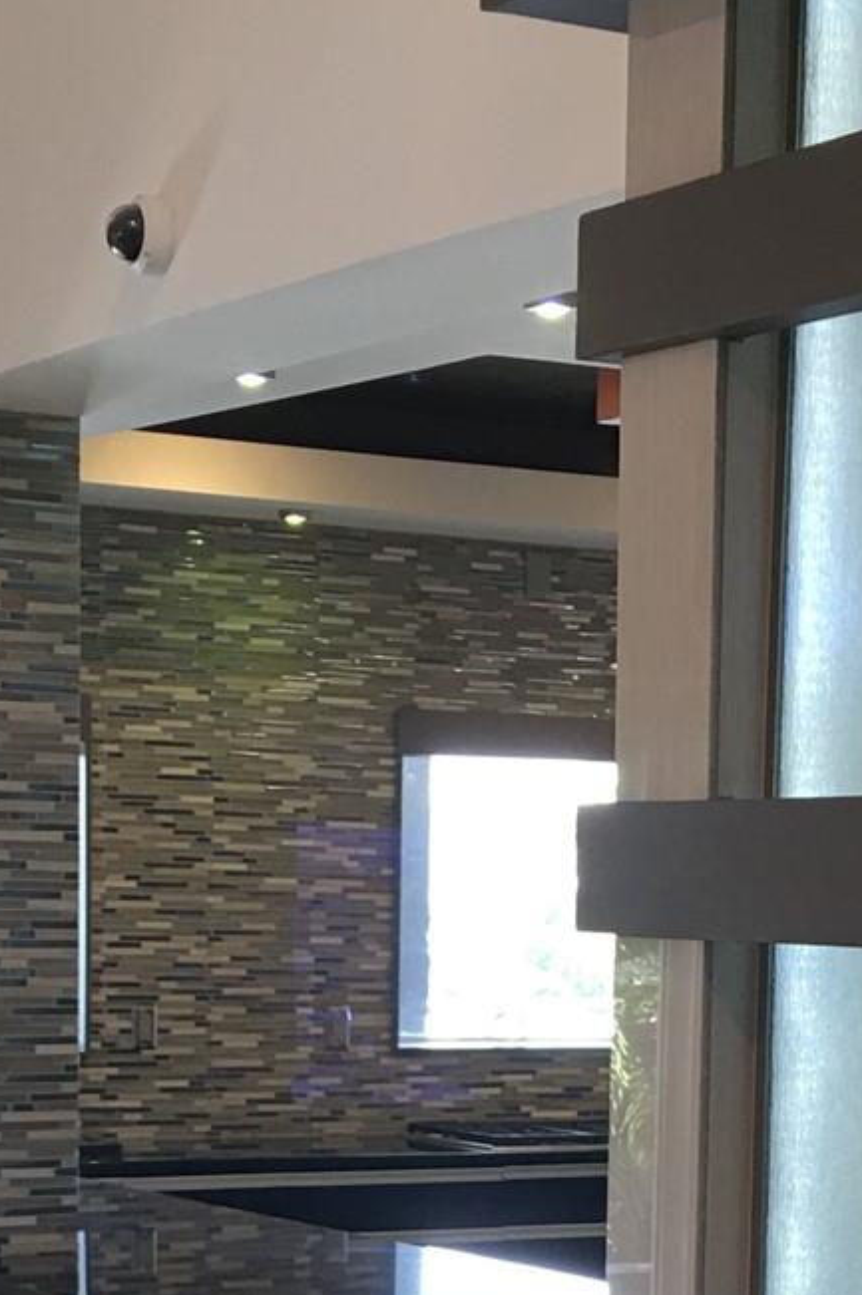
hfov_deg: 14.4
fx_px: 3414
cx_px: 593
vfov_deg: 20.4
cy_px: 1450
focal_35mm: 95
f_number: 2.2
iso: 32
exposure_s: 1/15
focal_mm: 4.15
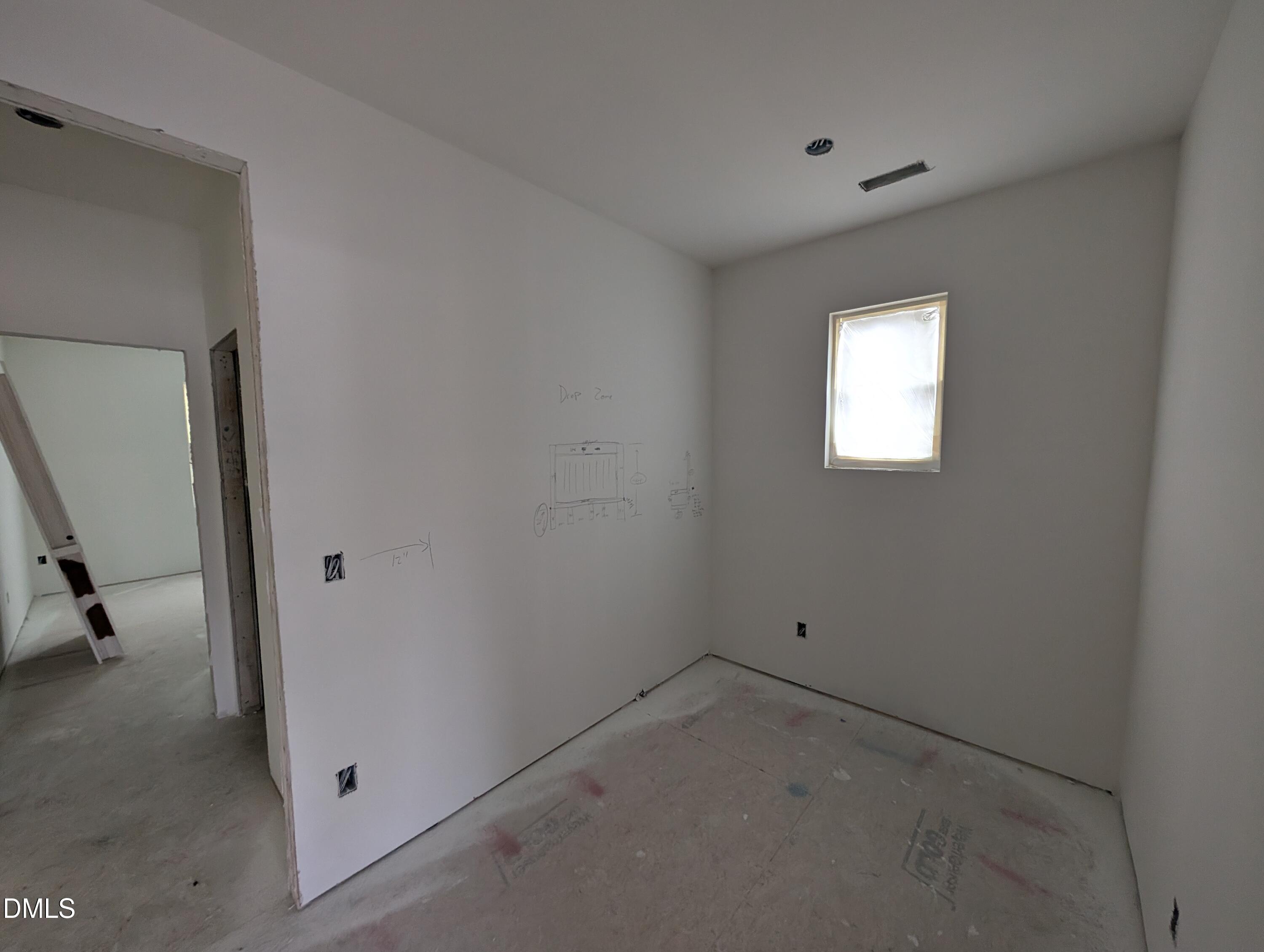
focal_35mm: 12
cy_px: 476
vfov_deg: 94.6
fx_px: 439
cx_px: 632
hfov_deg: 110.5
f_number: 1.7
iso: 176
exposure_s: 1/34.1
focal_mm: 2.02
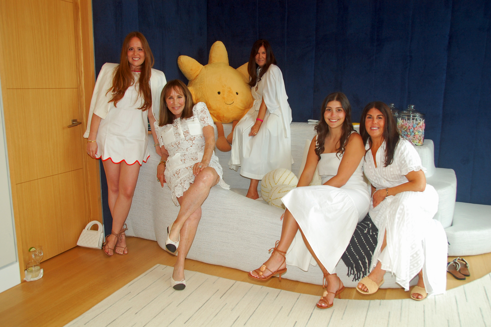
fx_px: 409
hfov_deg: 62.0
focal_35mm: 30
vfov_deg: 43.5
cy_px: 164
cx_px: 246
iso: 400
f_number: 5
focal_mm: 20
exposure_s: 1/100
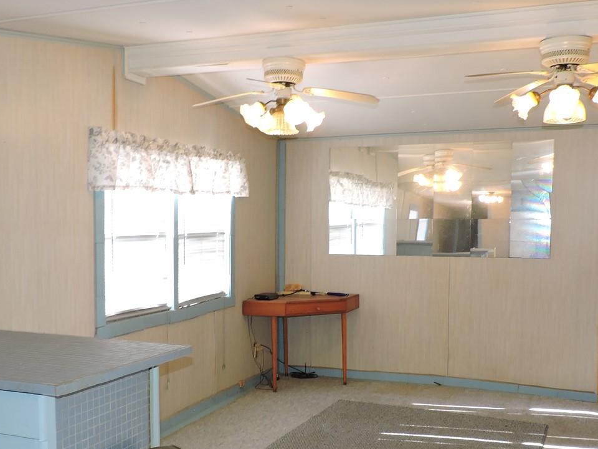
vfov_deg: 35.7
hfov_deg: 46.8
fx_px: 691
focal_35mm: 40
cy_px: 289
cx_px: 290
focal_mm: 4.3
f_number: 3
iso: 200
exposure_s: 1/30
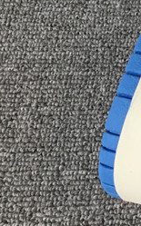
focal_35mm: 119
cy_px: -11
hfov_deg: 9.2
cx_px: 390
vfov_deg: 17.1
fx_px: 734
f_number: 2.4
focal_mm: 3.3
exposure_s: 1/100
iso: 25
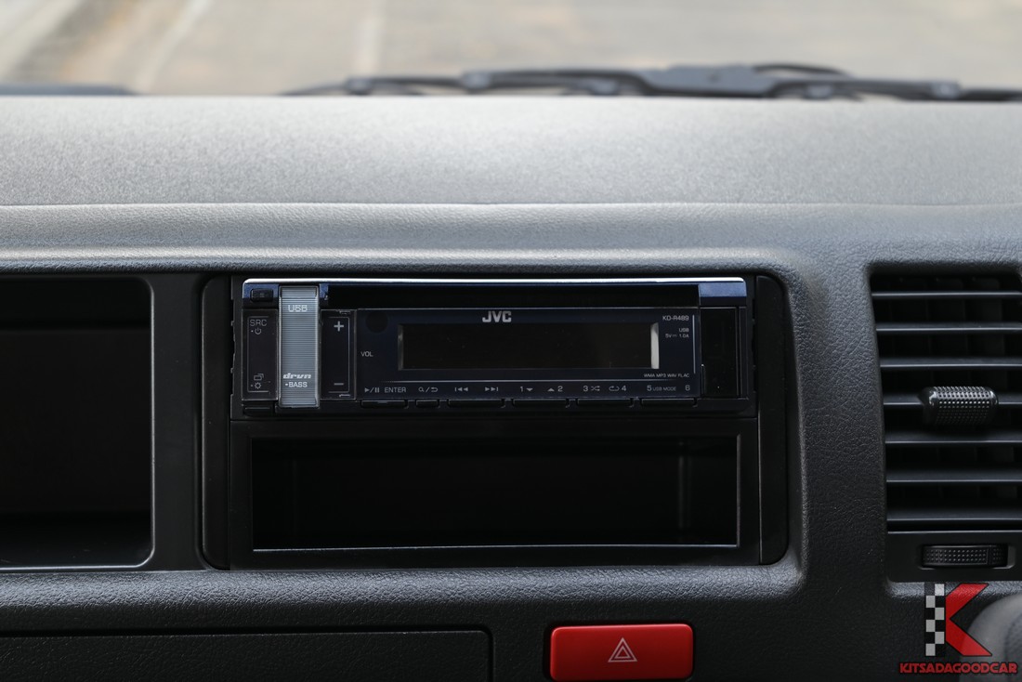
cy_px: 341
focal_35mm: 50
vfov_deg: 27.0
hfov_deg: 39.6
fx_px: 1420
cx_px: 511
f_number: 6.3
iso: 200
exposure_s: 1/45
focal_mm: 50
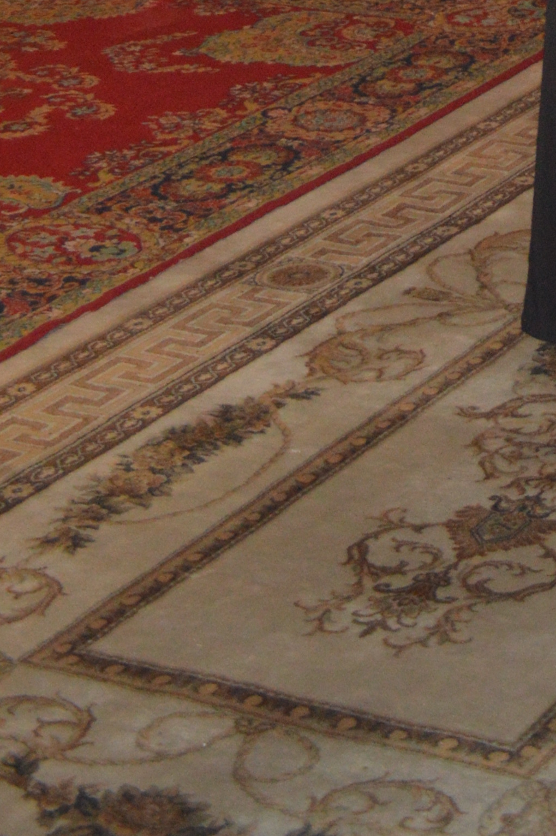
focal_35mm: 106
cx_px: 894
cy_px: -738
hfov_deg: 12.2
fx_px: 2459
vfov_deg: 15.9
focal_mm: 18
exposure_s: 1/60
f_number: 3.5
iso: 720
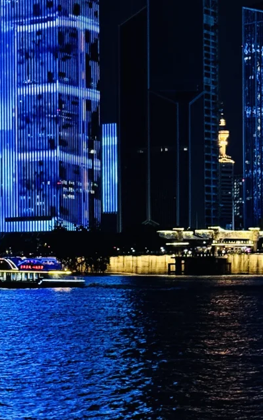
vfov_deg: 18.1
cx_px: 12
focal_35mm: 115
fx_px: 1319
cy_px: 222
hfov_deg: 11.3
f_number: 1.78
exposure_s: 1/25
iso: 400
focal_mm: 6.76
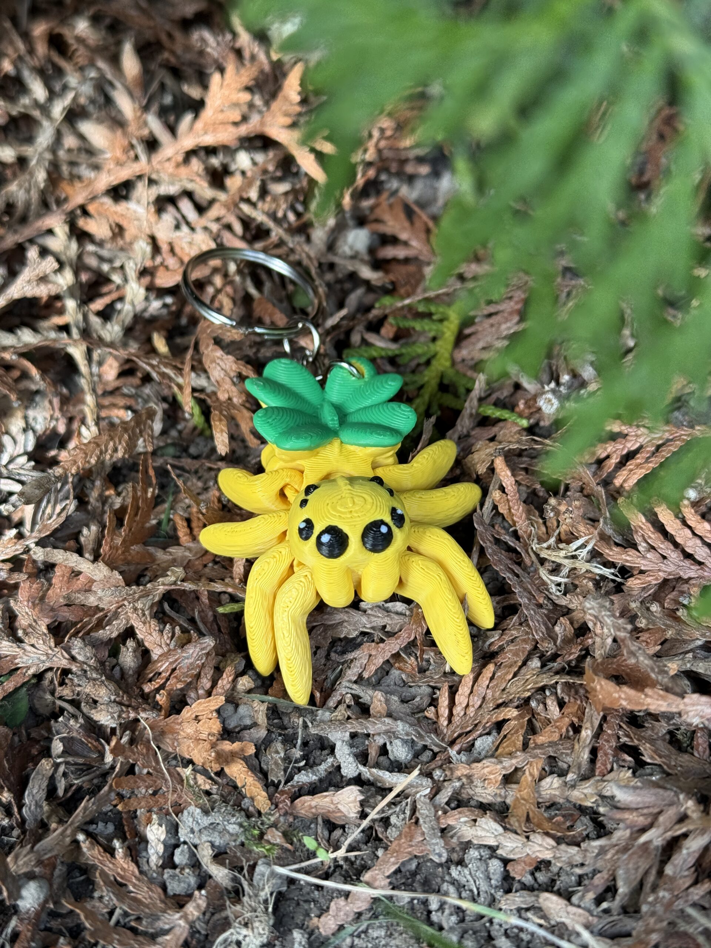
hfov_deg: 30.3
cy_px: 474
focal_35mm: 48
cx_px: 356
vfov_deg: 39.7
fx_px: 1315
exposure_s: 1/354
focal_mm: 6.76
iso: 80
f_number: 1.78
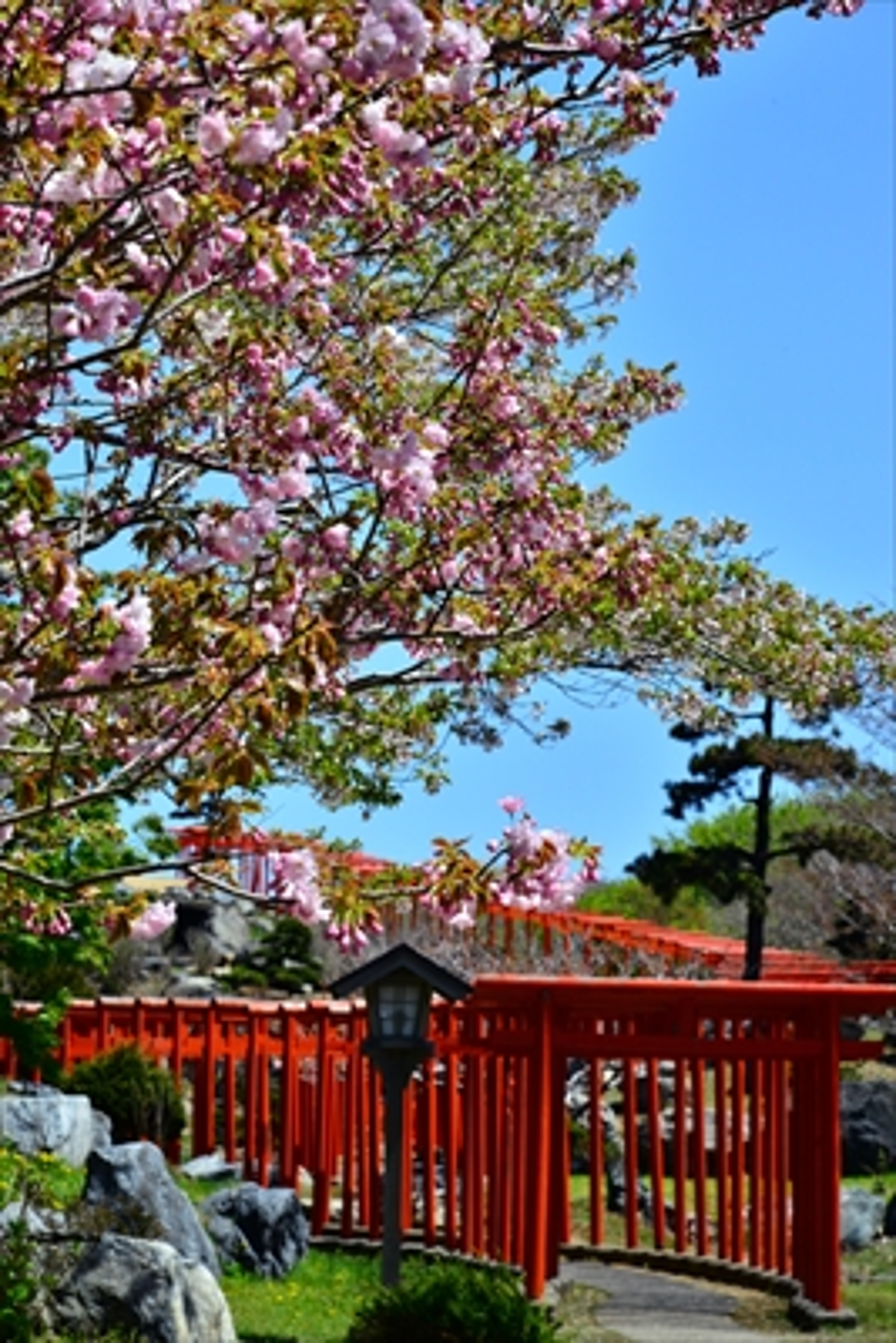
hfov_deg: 11.4
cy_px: 672
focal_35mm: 120
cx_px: 448
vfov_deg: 17.1
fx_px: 4476
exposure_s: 1/640
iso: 400
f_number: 13
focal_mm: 120
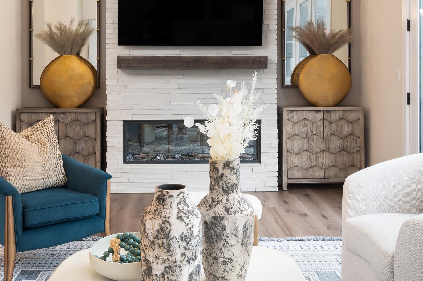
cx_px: 196
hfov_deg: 46.6
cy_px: 87
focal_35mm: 42
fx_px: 491
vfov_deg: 31.7
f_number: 13
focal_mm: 26.5
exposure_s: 1/160
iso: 800
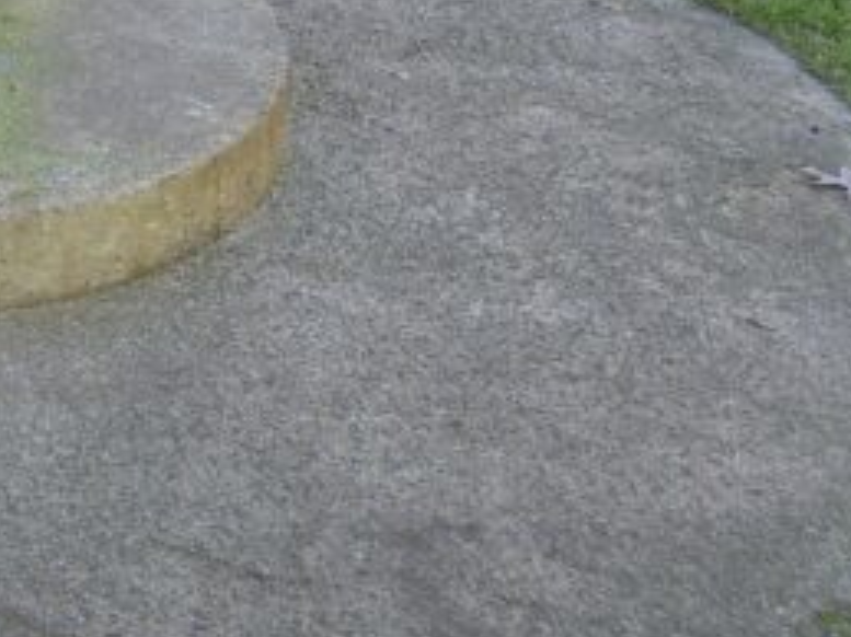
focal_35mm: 91
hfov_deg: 18.9
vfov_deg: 14.0
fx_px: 2236
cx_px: -440
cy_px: -594
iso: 25
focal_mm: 6.3
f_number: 1.7
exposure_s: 1/180
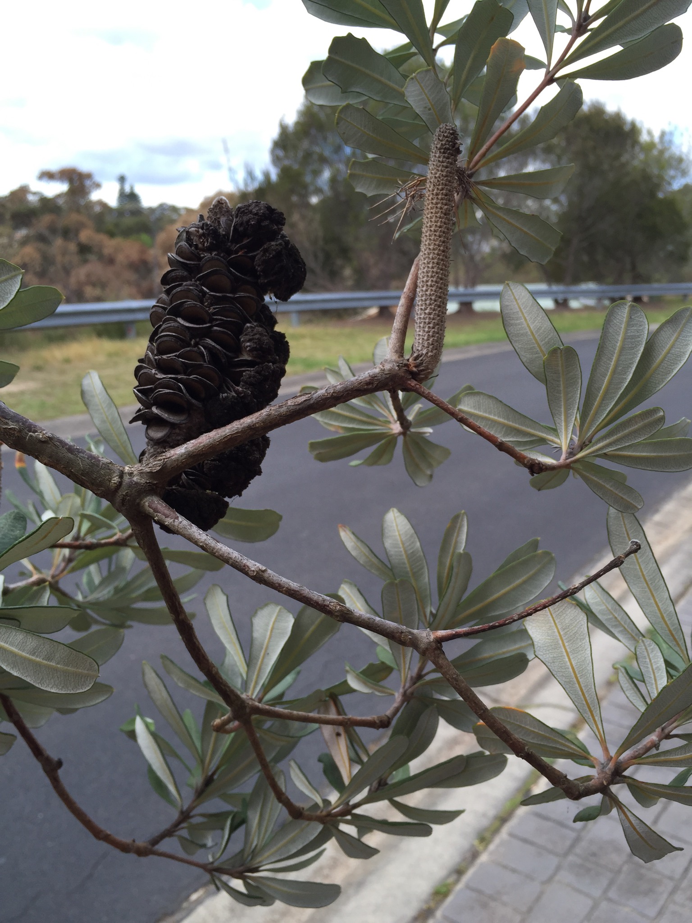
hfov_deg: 48.2
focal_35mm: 29
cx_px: 346
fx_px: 773
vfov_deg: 61.7
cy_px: 462
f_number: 2.2
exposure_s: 1/507
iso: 32
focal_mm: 4.15
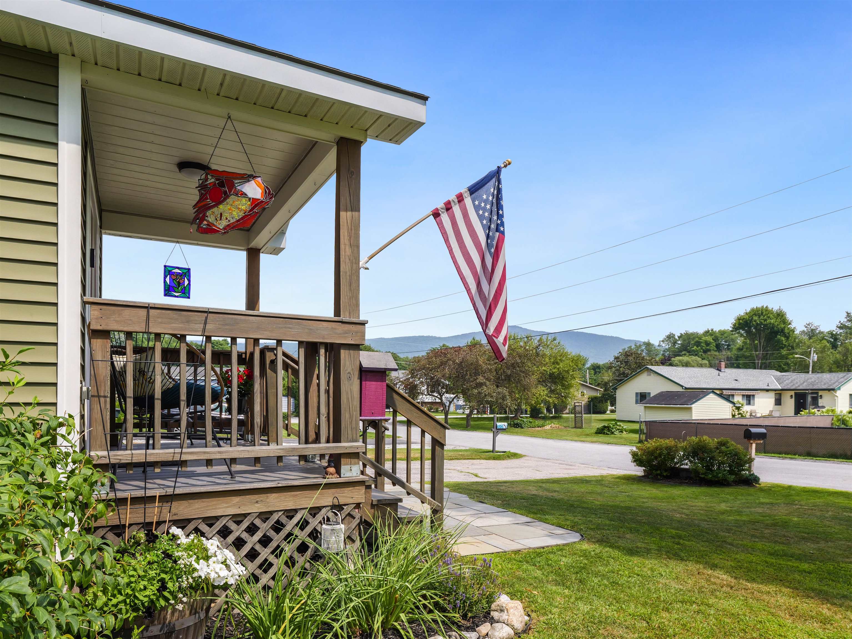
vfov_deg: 61.1
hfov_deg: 76.4
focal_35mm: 22
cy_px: 320
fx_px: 542
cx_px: 426
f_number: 5
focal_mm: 11
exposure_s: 1/250
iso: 100
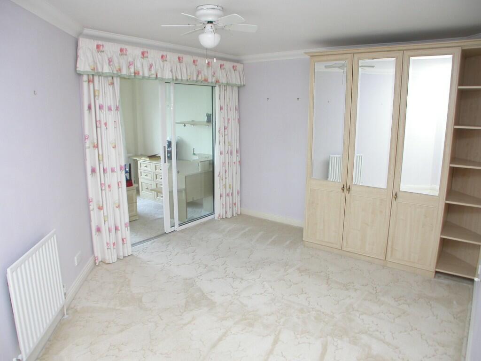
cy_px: 180
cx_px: 240
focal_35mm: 38
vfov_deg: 37.7
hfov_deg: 49.0
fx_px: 528
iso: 100
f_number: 2.6
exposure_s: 1/30
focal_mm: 7.85
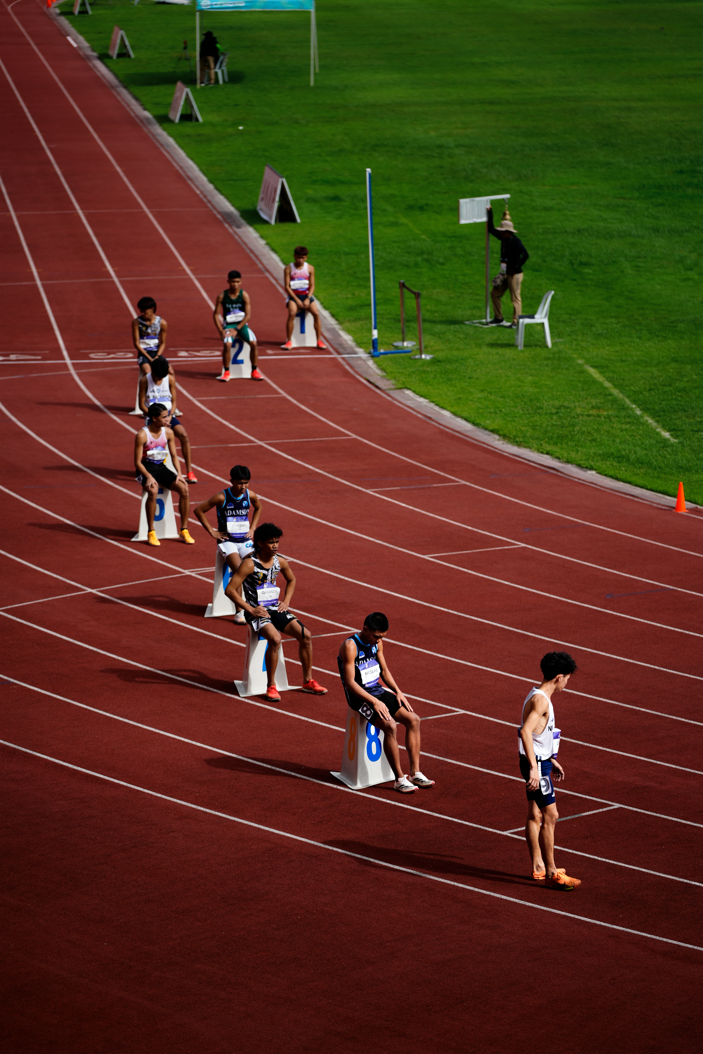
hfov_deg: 10.2
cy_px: 527
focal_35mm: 135
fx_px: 3942
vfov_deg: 15.2
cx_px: 352
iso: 125
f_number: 2.8
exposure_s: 1/2500
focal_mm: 134.6
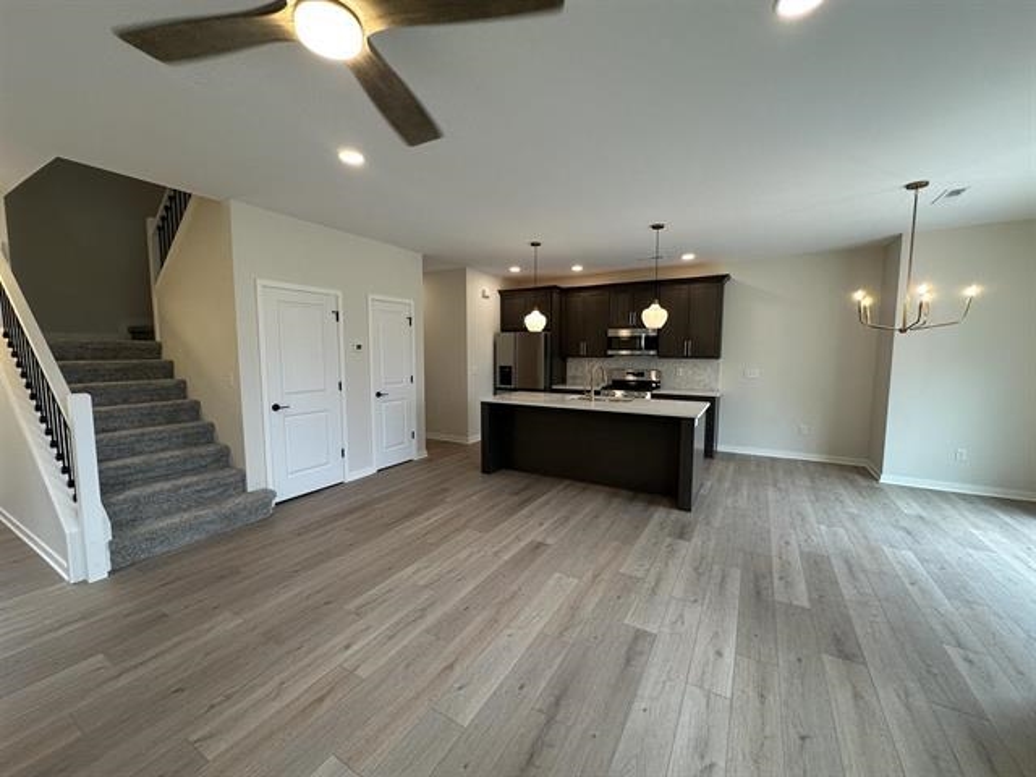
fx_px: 419
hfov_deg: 102.1
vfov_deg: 85.7
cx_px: 518
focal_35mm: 14
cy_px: 388
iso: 125
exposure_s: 1/120
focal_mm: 2.22
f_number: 2.2
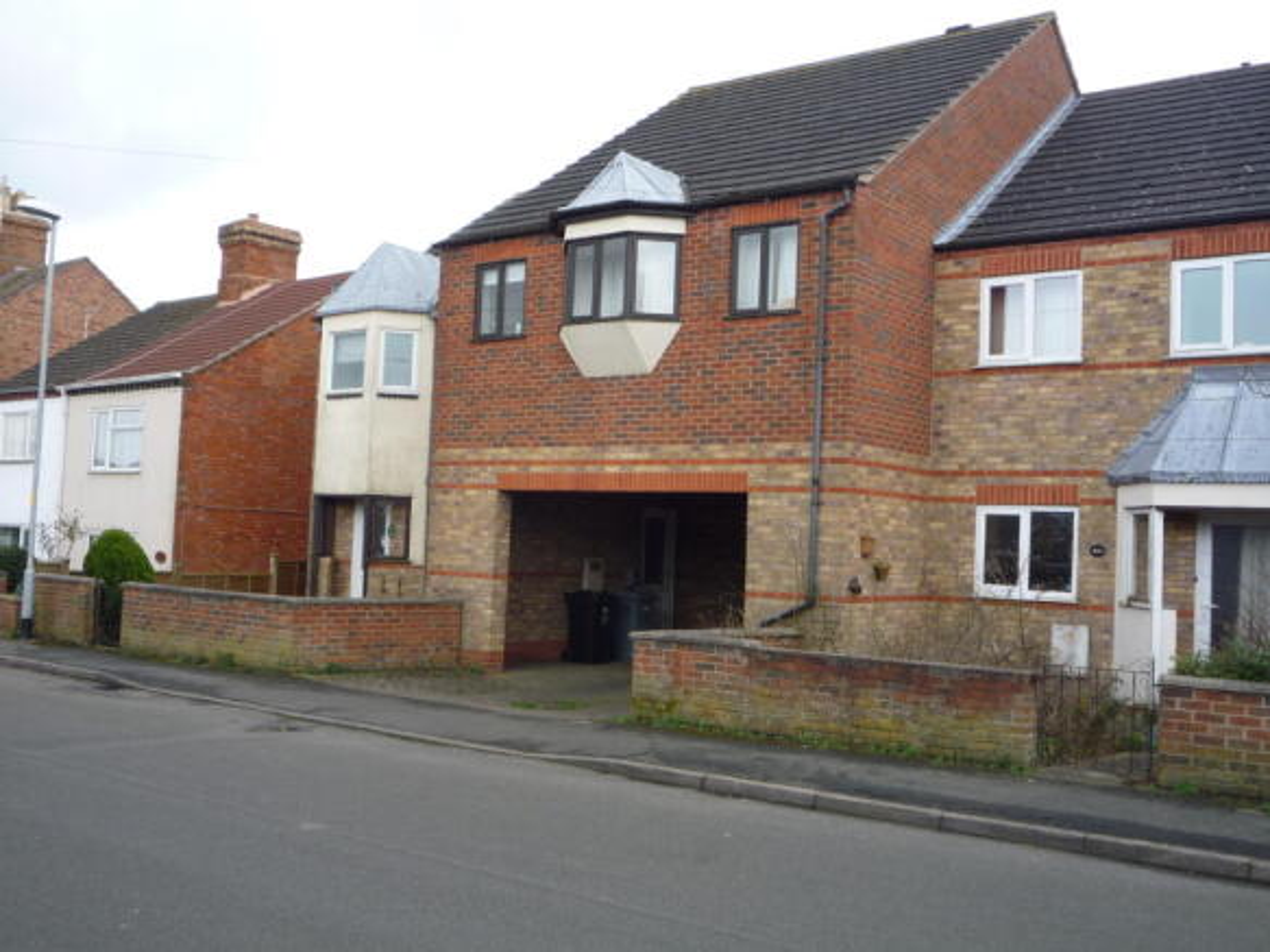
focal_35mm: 36
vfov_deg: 39.6
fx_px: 1321
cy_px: 476
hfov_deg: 51.4
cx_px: 635
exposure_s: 1/80
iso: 100
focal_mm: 6.3
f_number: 3.7
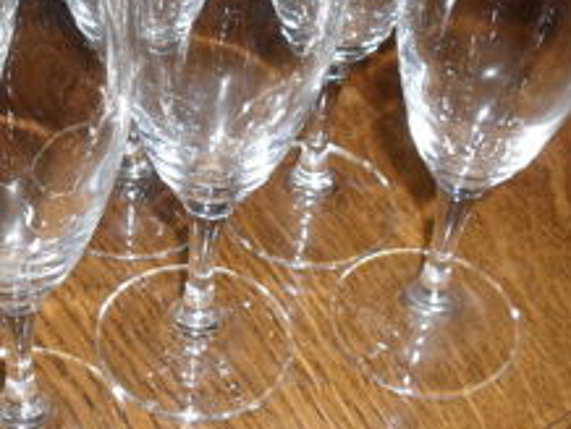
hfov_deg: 25.1
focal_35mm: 77
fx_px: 1272
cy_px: 120
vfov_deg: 19.1
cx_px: 168
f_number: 3.2
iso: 200
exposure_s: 1/45
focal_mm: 6.3
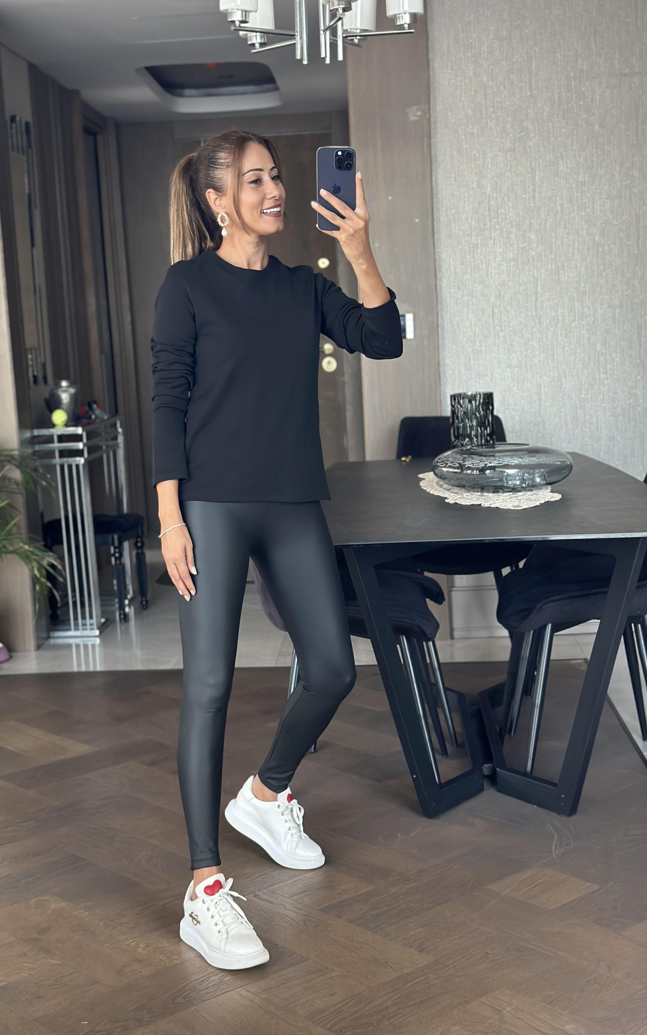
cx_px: 271
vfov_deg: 39.6
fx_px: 1439
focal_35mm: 51
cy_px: 517
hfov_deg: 25.3
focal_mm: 6.86
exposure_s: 1/60
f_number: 1.78
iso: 250
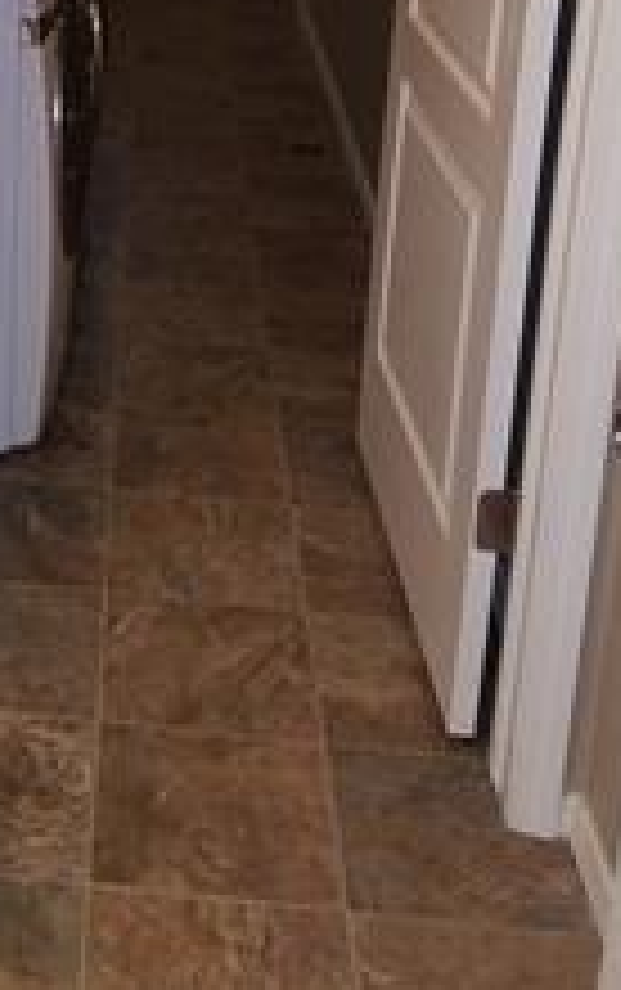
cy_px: 72
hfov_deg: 21.0
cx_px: 2
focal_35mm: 60
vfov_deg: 32.1
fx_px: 1620
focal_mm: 4.2
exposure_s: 1/24
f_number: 1.7
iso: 80
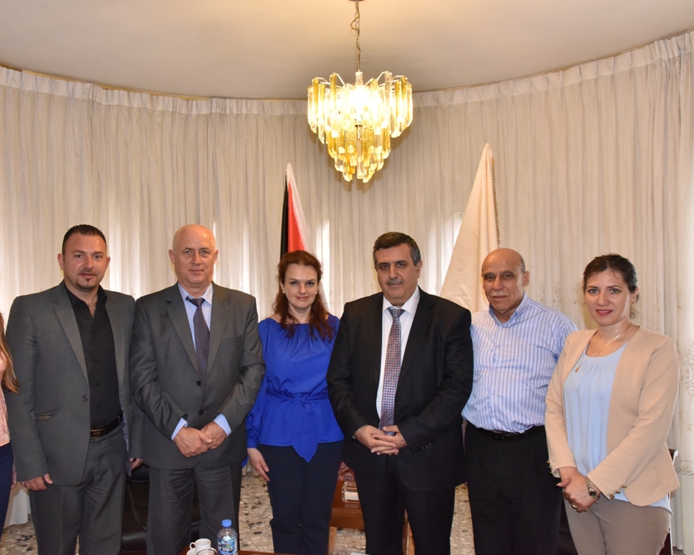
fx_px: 657
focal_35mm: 32
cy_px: 275
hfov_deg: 55.3
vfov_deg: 45.8
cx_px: 279
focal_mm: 28
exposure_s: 1/250
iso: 3200
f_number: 9
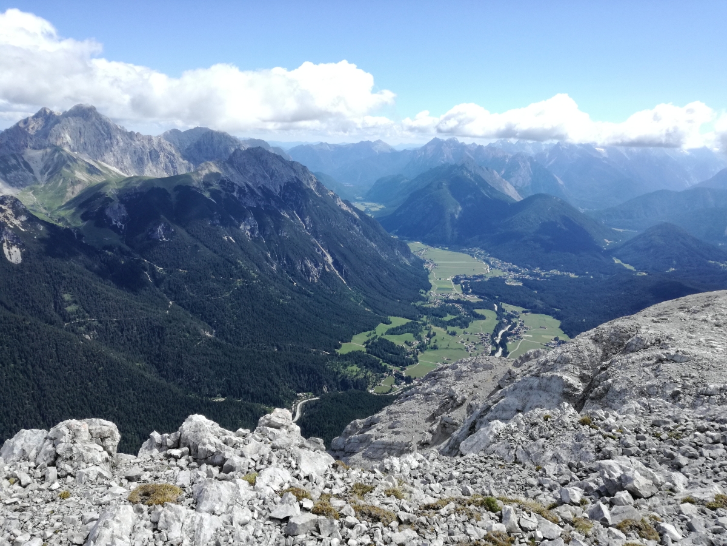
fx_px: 567
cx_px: 364
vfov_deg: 51.4
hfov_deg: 65.3
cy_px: 273
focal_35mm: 27
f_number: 2
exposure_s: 1/1078
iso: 50
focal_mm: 3.79
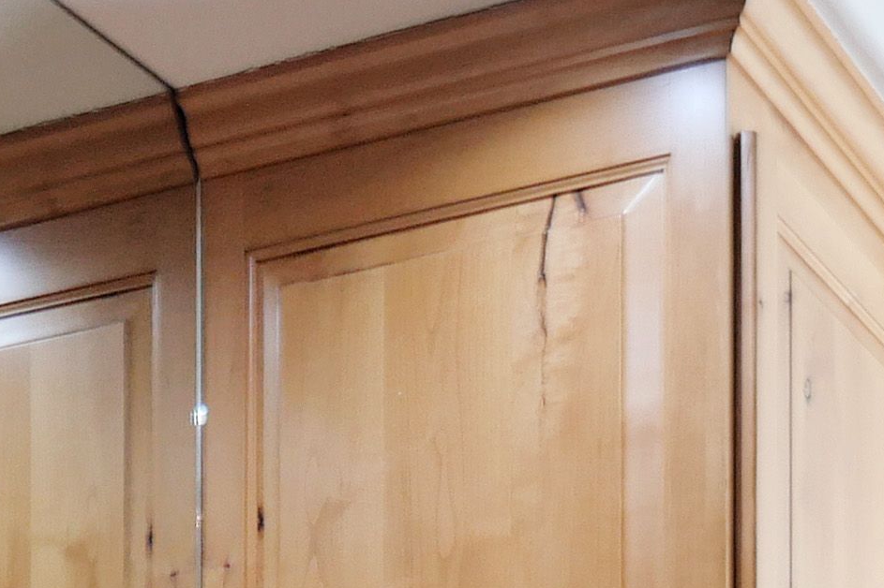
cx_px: 381
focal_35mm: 99
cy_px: 1451
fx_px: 2430
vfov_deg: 11.3
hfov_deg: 20.6
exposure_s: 1/125
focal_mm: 9
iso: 800
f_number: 1.8
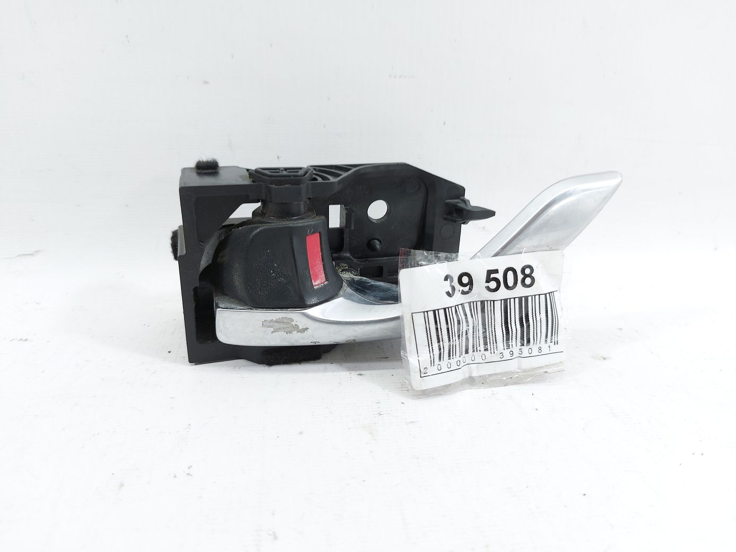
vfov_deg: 56.8
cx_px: 368
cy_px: 276
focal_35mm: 24
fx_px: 510
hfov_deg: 71.6
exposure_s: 1/50
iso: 64
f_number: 1.8
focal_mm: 5.23
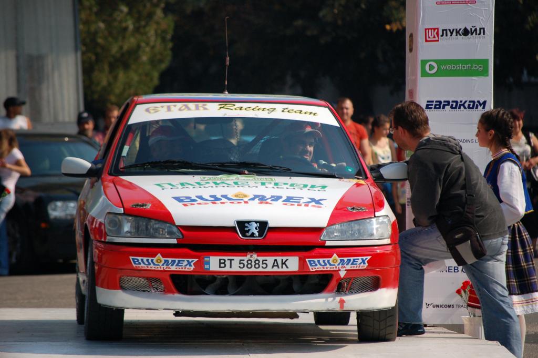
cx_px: 269
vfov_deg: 4.6
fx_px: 4480
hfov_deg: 6.9
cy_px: 179
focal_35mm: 300
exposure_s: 1/2000
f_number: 5.6
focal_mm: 200
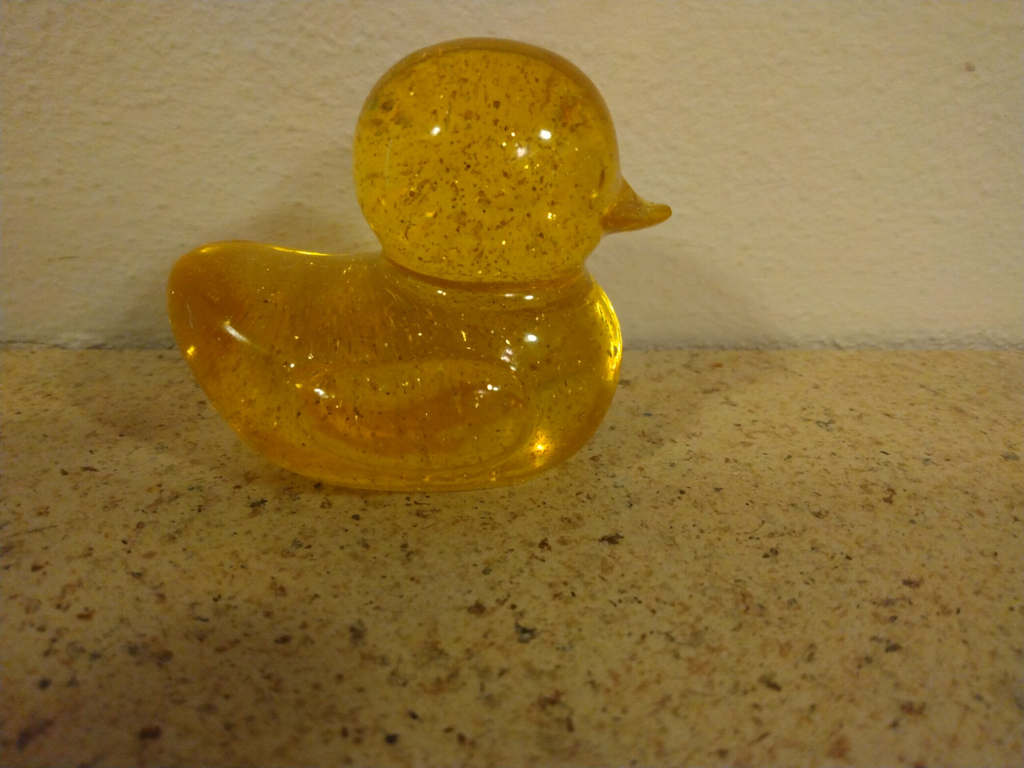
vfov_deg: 66.0
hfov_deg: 81.7
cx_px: 512
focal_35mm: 20
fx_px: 592
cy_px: 384
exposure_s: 1/30
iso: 466
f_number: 2
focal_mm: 3.54
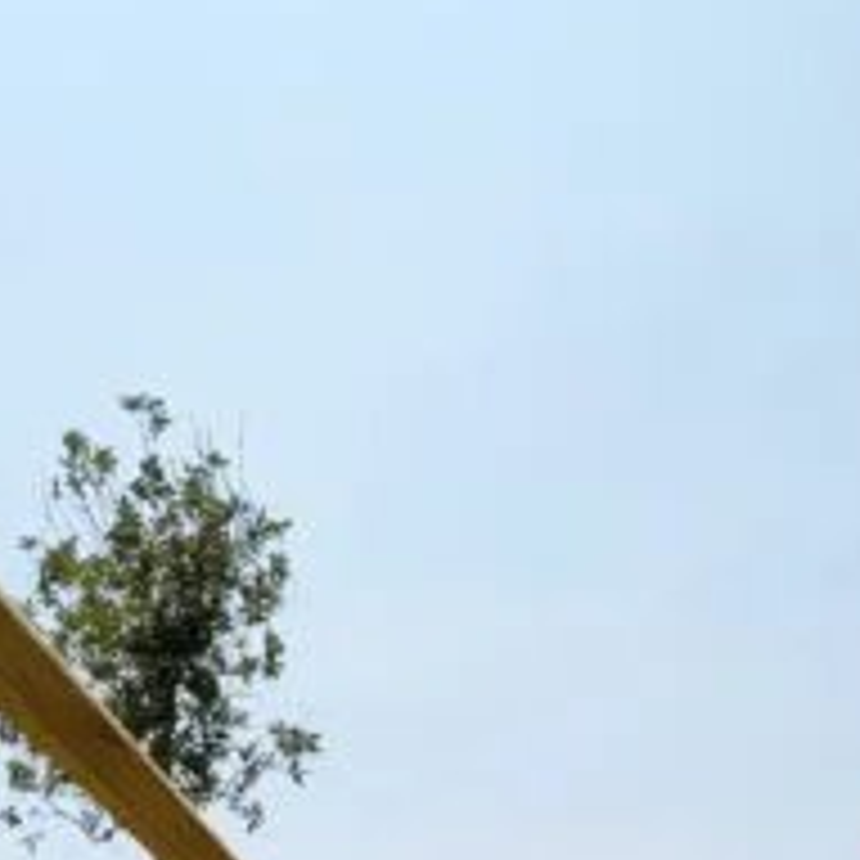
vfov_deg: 23.2
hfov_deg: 26.7
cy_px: 1177
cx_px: 603
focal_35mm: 64
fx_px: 1799
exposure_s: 1/6156
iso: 50
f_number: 1.8
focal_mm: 4.25
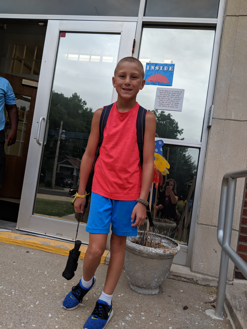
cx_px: 124
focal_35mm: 27
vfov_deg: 65.3
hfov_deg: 51.4
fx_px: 257
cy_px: 164
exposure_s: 1/249
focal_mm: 4.44
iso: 50
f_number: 1.8
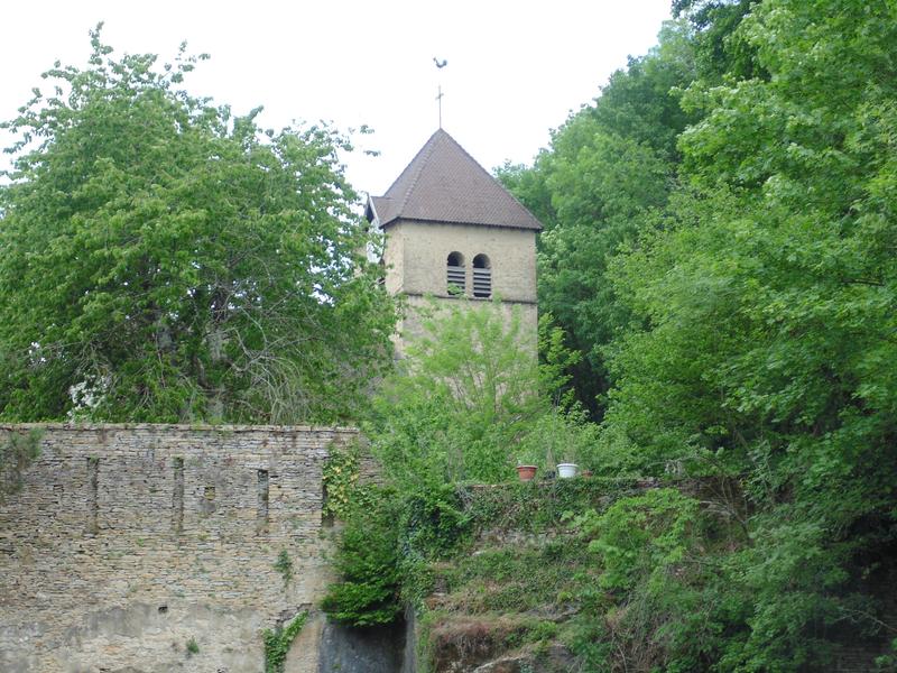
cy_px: 336
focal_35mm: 98
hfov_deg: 20.0
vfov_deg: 15.1
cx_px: 448
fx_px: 2539
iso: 80
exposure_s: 1/125
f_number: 4.6
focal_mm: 17.5
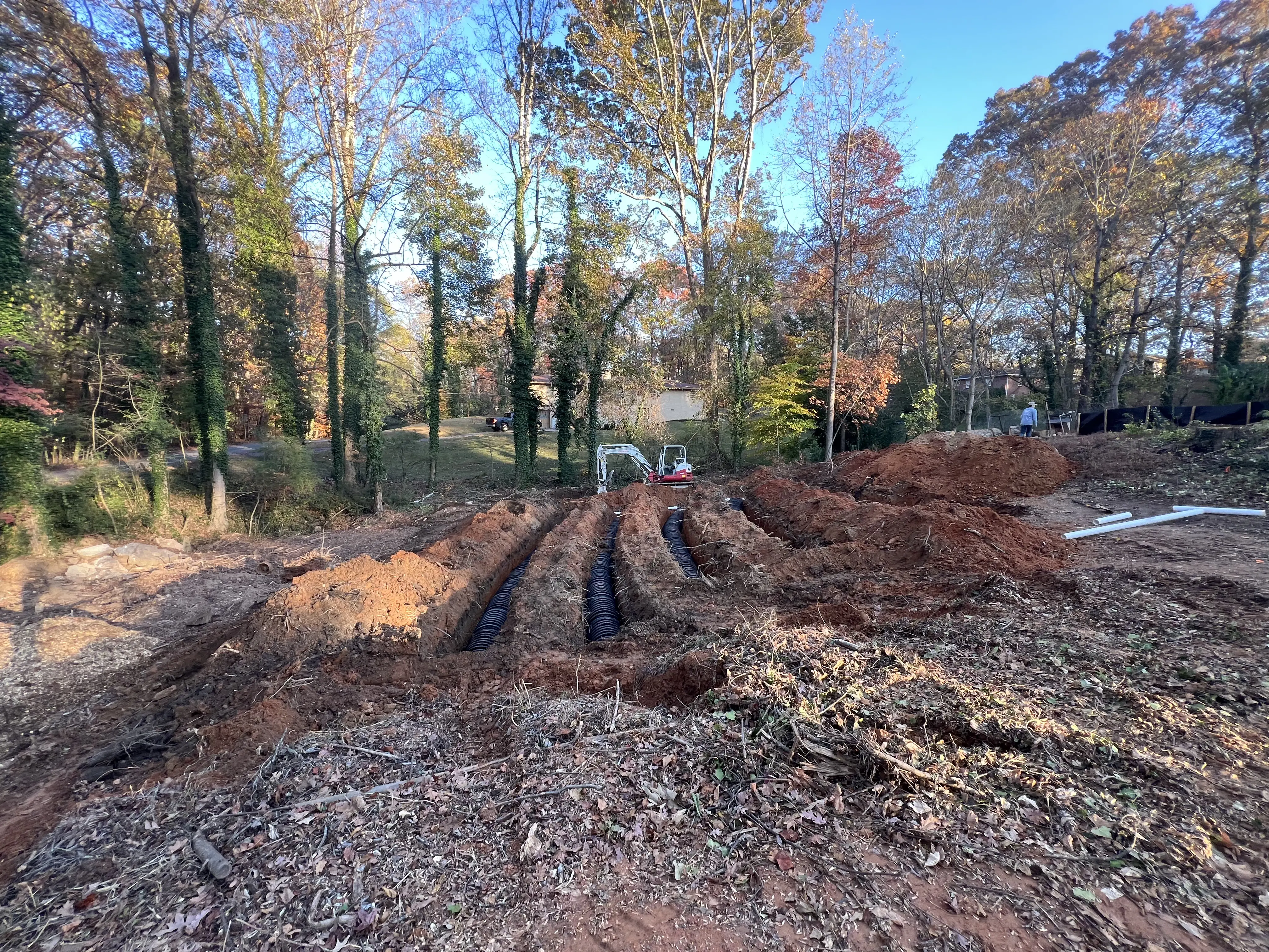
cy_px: 476
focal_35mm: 13
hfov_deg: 106.2
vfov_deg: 89.9
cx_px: 634
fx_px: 477
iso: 64
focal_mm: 1.57
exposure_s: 1/99
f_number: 1.8
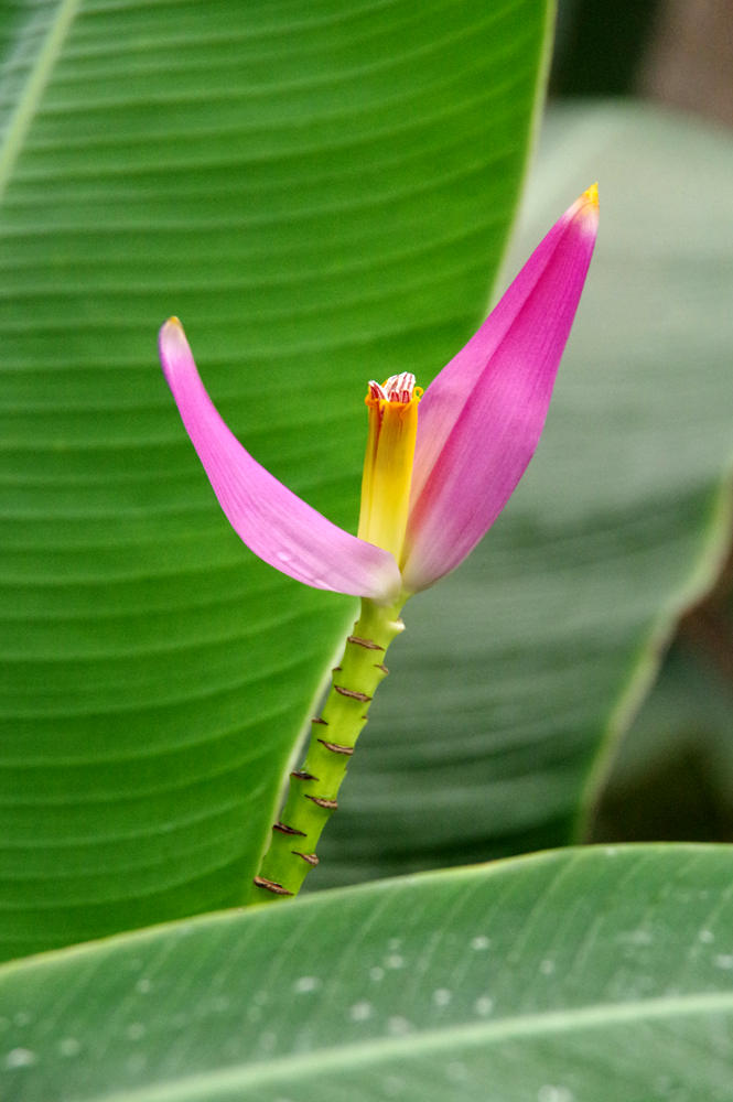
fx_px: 6180
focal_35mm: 202
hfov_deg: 6.8
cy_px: 551
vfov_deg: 10.2
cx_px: 366
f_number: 8
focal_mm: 135
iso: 3200
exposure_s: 1/200
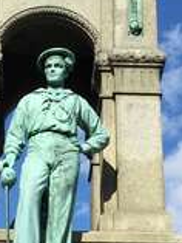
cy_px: 128
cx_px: 42
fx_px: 994
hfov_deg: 10.4
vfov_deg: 13.9
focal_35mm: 142
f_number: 2.2
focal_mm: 4.15
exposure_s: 1/2475
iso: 32
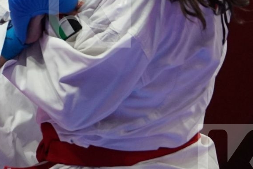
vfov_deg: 1.0
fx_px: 9238
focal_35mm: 1315
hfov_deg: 1.6
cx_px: -59
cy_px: 8
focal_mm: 280
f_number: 4
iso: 2500
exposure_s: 1/1000
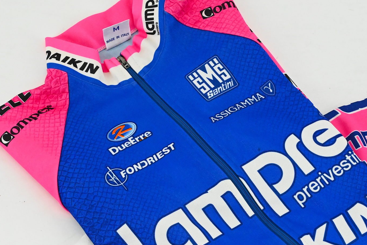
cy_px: 160
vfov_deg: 13.9
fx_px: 999
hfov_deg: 20.8
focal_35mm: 98
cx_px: 190
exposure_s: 1/400
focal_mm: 70
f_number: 16
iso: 14400
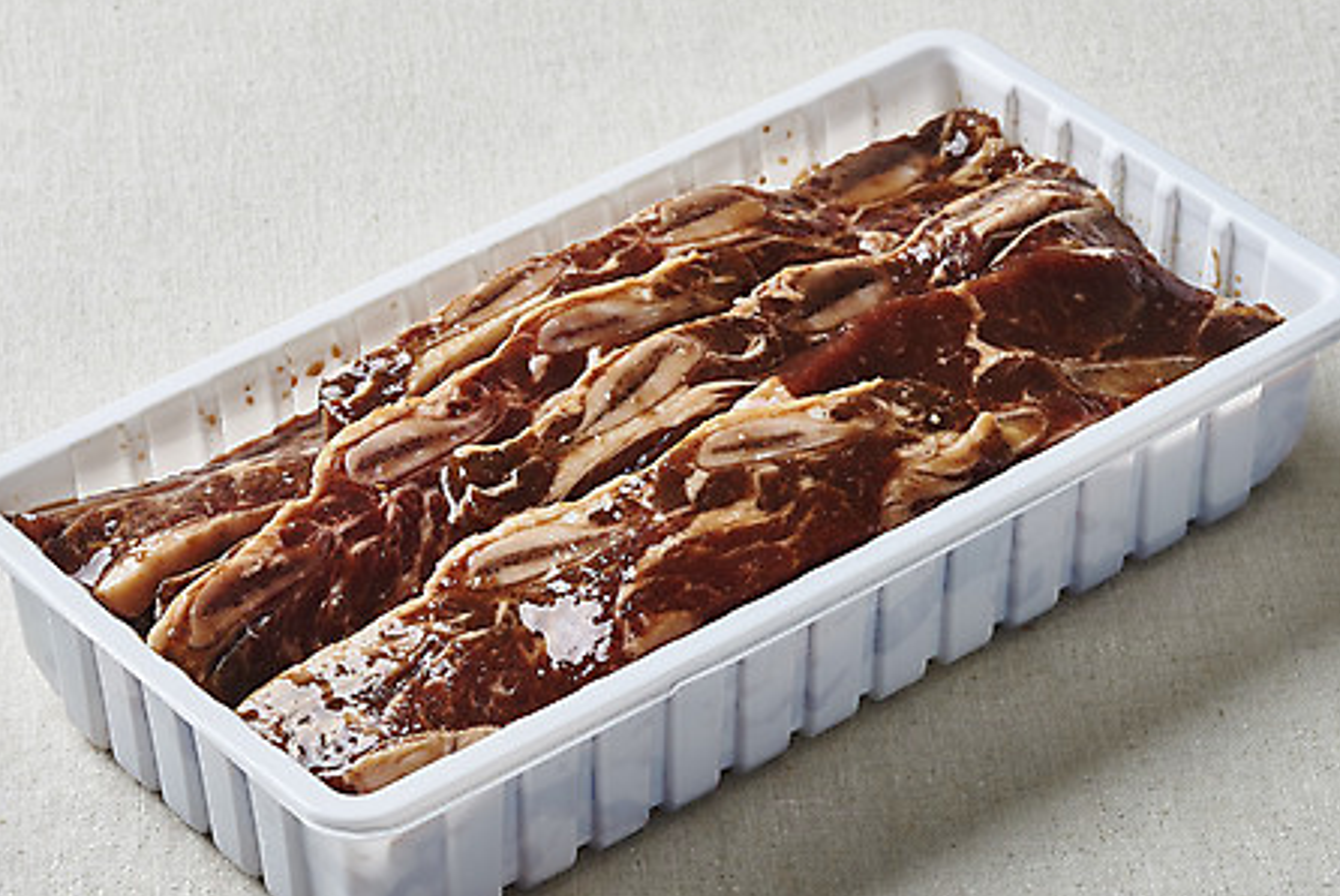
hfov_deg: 14.5
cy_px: 463
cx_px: 678
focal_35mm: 141
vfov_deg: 9.7
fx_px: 5252
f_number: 20
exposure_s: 1/125
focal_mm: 105
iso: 100
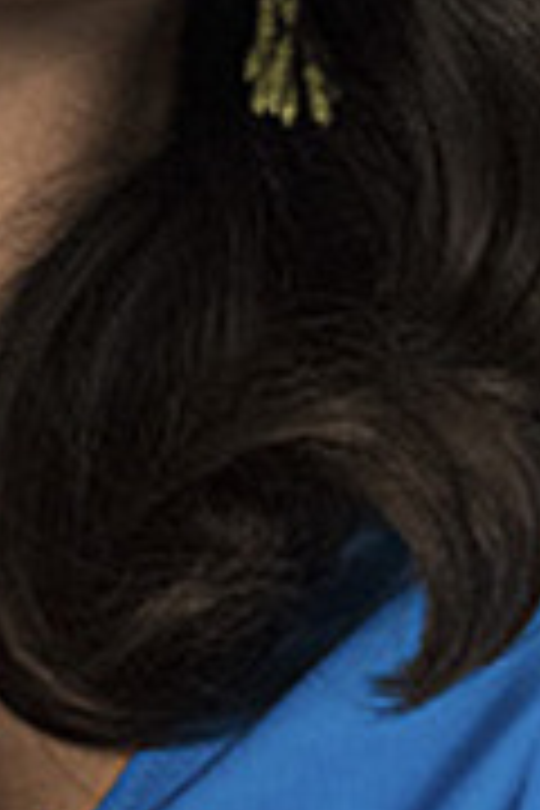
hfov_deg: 1.4
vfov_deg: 2.1
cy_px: 738
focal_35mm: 974
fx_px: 21913
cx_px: -472
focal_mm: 150
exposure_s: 1/160
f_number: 2.8
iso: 4000
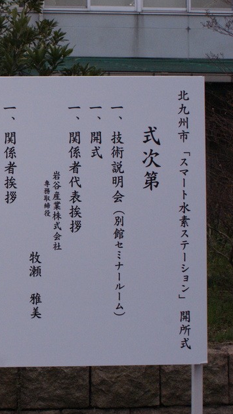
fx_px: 736
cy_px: 207
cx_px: -77
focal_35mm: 67
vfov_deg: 31.4
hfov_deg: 16.9
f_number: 9
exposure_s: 1/1000
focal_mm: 28
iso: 800
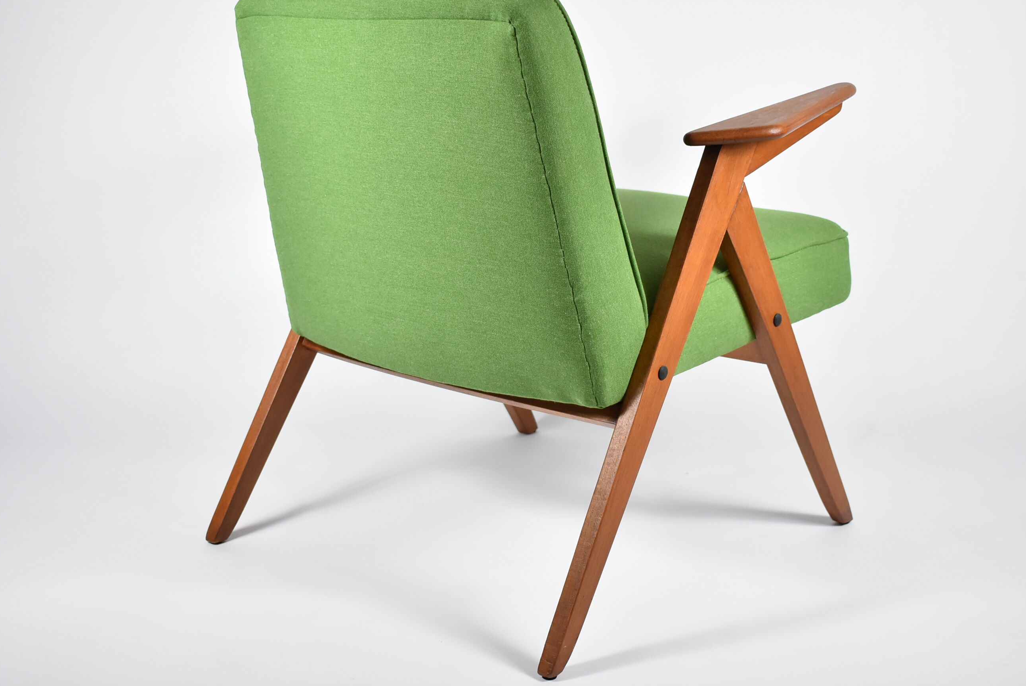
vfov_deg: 26.0
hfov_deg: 38.2
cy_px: 319
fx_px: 1483
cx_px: 499
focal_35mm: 52
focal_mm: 30
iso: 1000
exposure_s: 1/125
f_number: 4.2
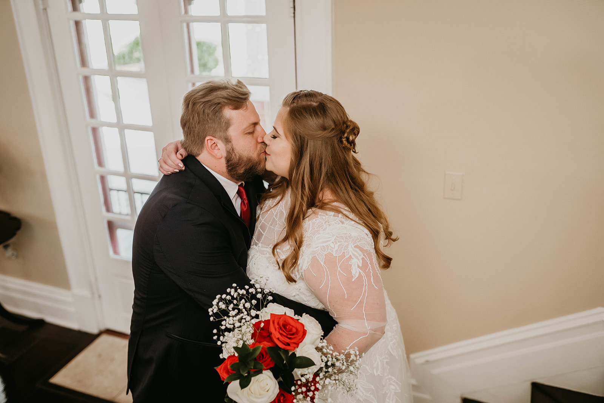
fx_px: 587
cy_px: 202
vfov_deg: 37.9
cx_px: 302
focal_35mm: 35
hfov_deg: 54.4
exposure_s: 1/125
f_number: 2
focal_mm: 35
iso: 800
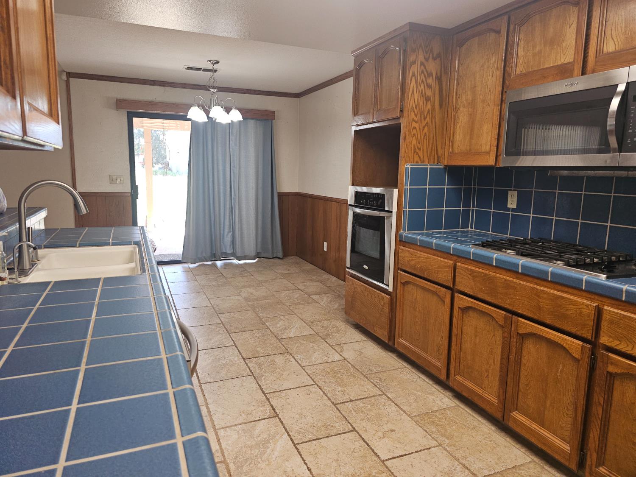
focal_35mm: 23
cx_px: 318
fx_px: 423
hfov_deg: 73.9
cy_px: 238
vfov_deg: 58.9
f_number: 1.7
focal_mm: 6.3
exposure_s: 1/60
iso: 80
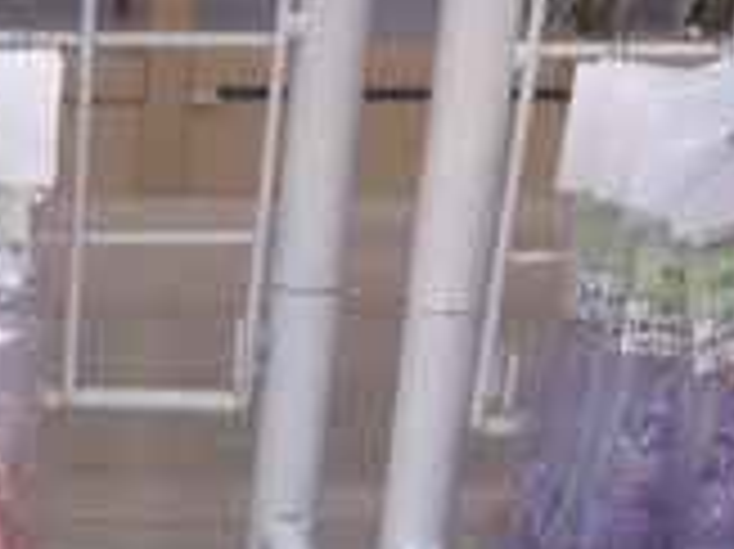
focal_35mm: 114
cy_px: 968
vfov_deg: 12.0
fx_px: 2415
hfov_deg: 16.7
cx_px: -72
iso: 32
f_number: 2.2
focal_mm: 4.15
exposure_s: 1/84
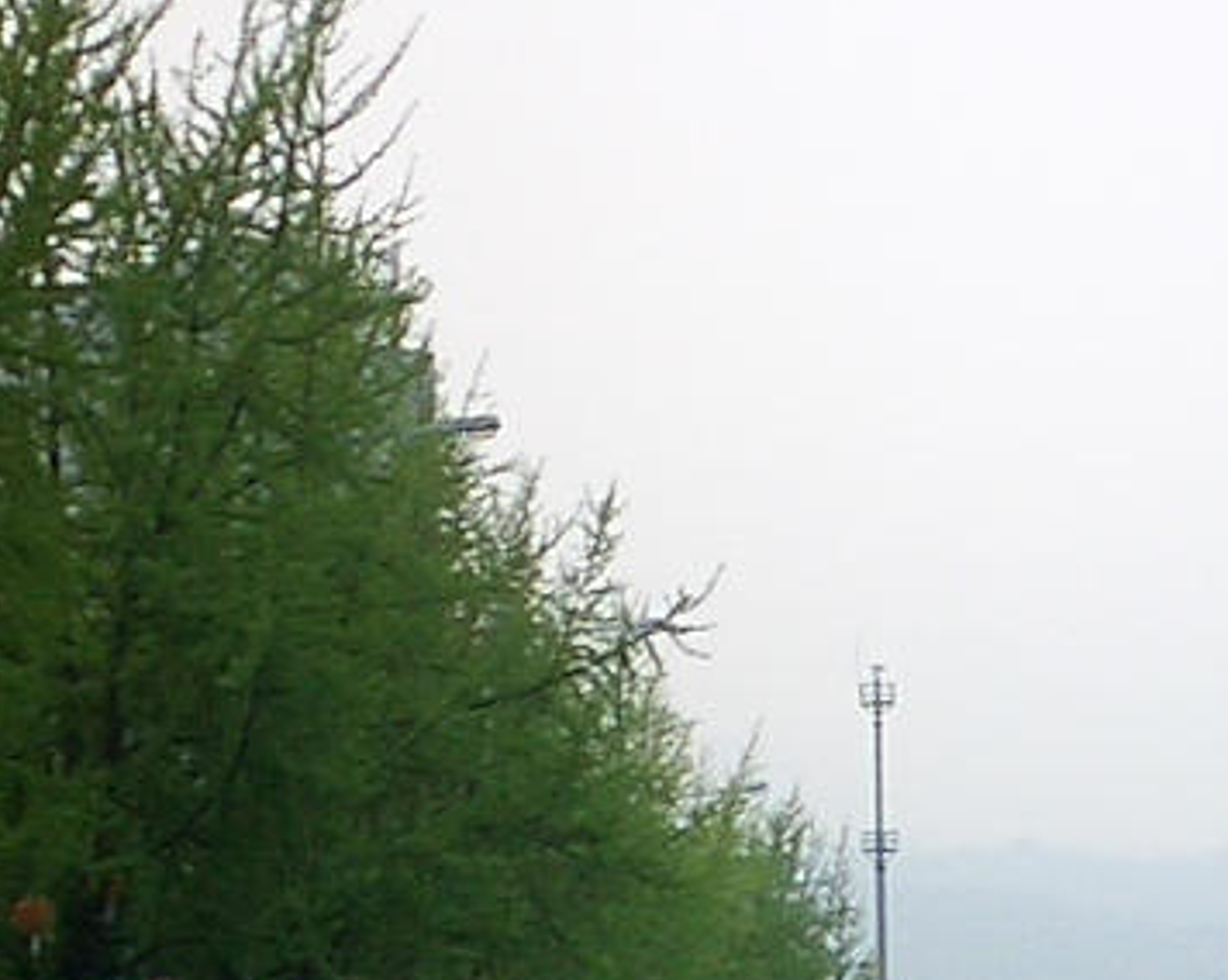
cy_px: 1170
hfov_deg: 14.5
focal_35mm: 130
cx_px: 1297
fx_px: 4720
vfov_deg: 11.6
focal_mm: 5.6
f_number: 3.5
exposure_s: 1/100
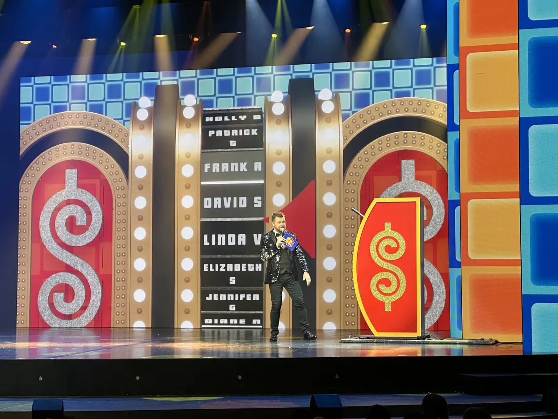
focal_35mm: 77
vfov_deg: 19.1
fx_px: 1241
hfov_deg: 25.3
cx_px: 279
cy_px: 210
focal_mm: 9
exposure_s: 1/87
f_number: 2.8
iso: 125
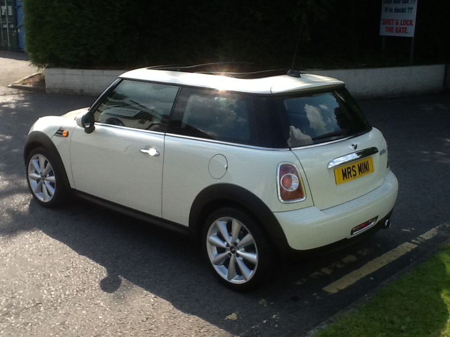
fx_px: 572
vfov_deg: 32.9
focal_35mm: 44
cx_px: 225
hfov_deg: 42.9
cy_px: 168
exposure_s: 1/704
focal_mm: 2.03
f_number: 2.4
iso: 40
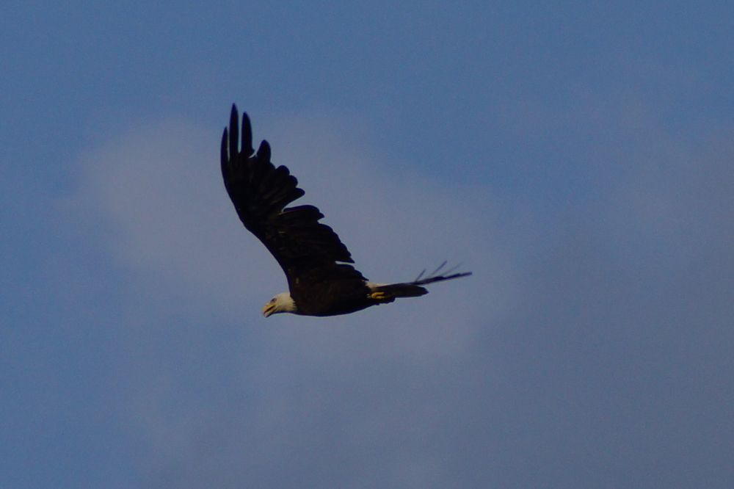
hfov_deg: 5.5
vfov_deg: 3.7
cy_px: 244
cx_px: 367
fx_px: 7643
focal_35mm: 375
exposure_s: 1/400
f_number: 6.3
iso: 160
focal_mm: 250
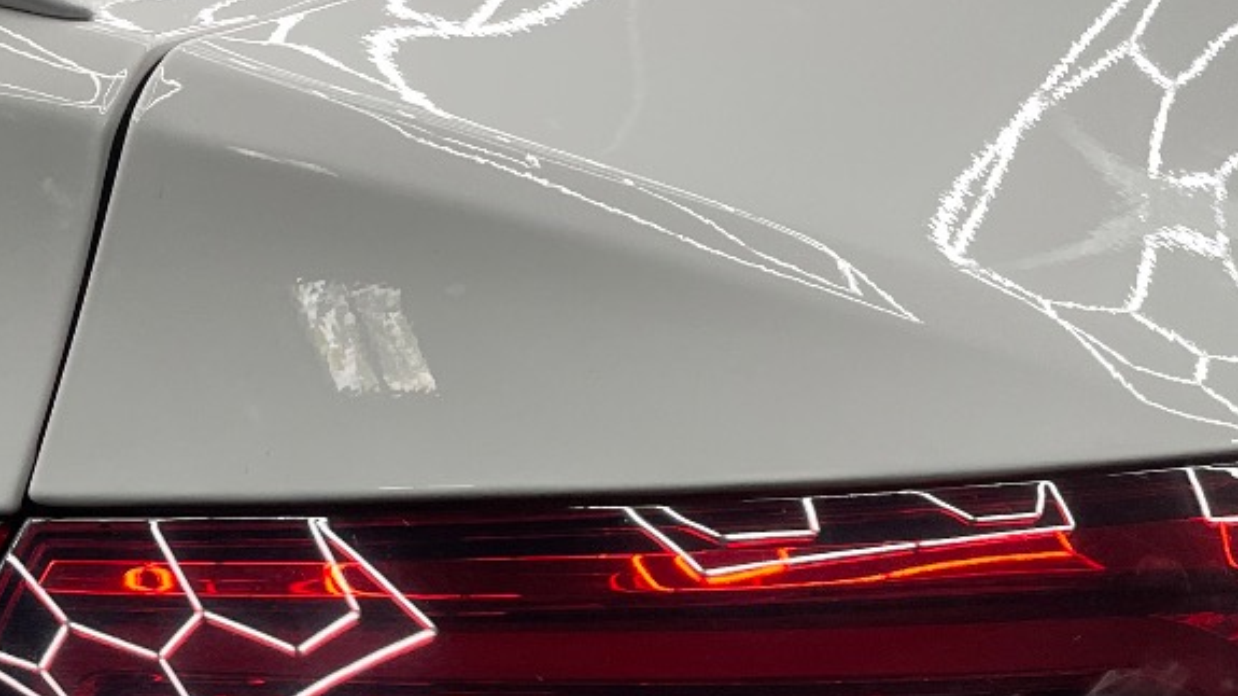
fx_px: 2330
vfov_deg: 15.3
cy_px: 1120
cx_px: 258
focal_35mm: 71
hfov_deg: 29.1
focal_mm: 4.2
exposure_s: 1/120
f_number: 1.6
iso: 80
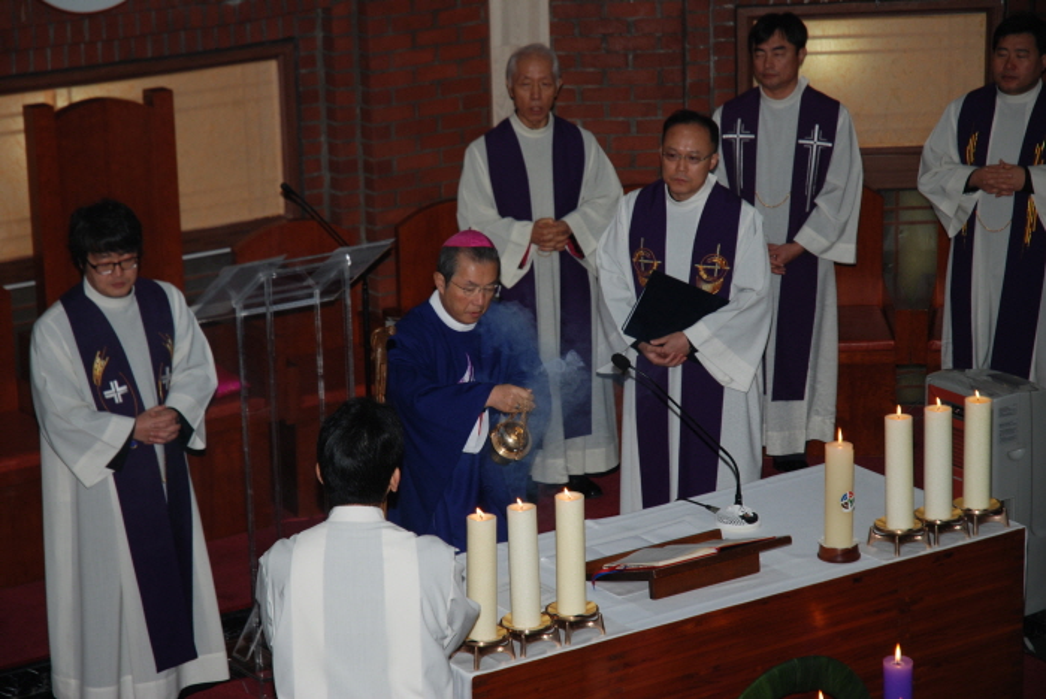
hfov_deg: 19.4
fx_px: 3053
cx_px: 523
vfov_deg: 13.1
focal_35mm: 105
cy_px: 350
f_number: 4.5
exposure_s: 1/60
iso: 200
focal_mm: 70
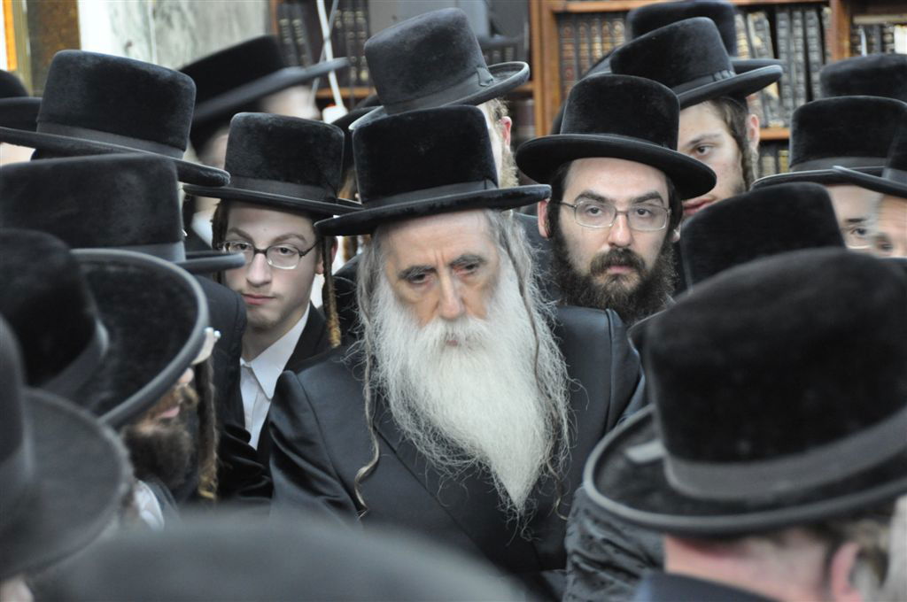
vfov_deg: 10.1
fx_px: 3397
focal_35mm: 135
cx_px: 454
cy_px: 301
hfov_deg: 15.2
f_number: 5.3
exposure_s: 1/15
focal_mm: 90
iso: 1600
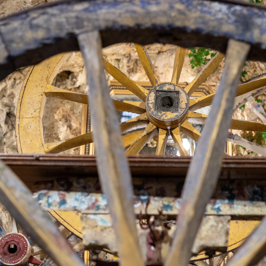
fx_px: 487
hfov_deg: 30.4
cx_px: 170
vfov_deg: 30.6
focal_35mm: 56
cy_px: 139
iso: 3200
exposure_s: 1/160
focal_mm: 35
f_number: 2.8
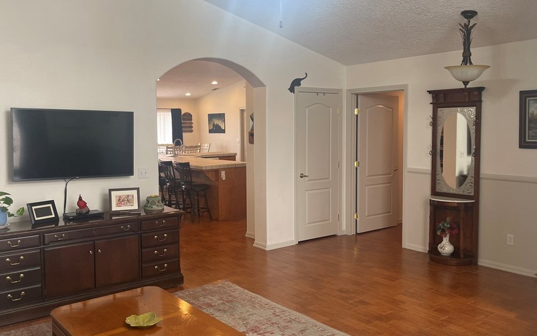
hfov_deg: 58.1
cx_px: 268
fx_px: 483
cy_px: 158
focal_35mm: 33
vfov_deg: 38.3
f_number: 1.6
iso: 125
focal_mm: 5.1
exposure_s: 1/120
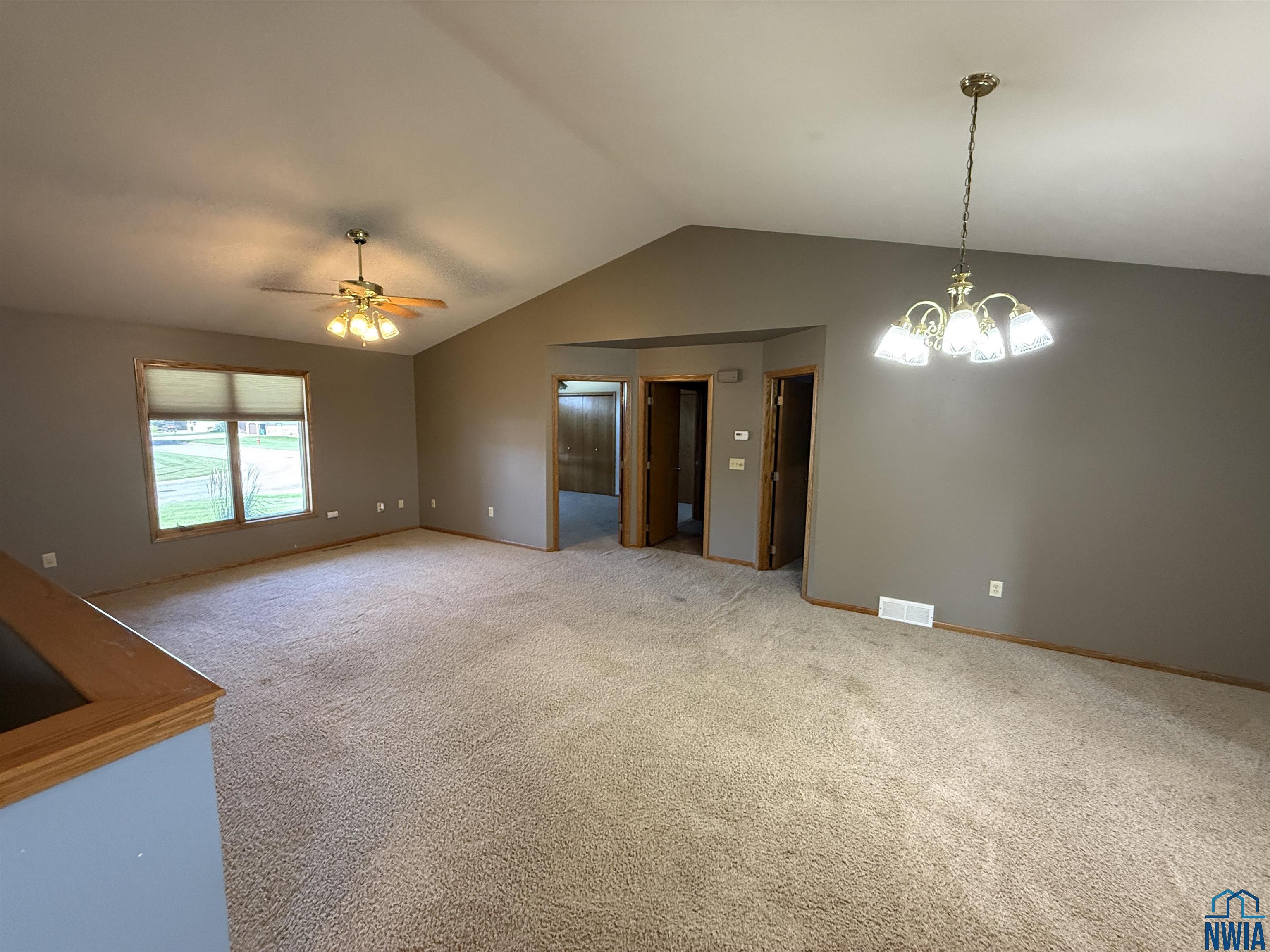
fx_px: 514
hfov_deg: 102.1
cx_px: 635
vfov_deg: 85.7
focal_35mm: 14
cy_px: 476
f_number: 2.2
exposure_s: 1/60
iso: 500
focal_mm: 2.22
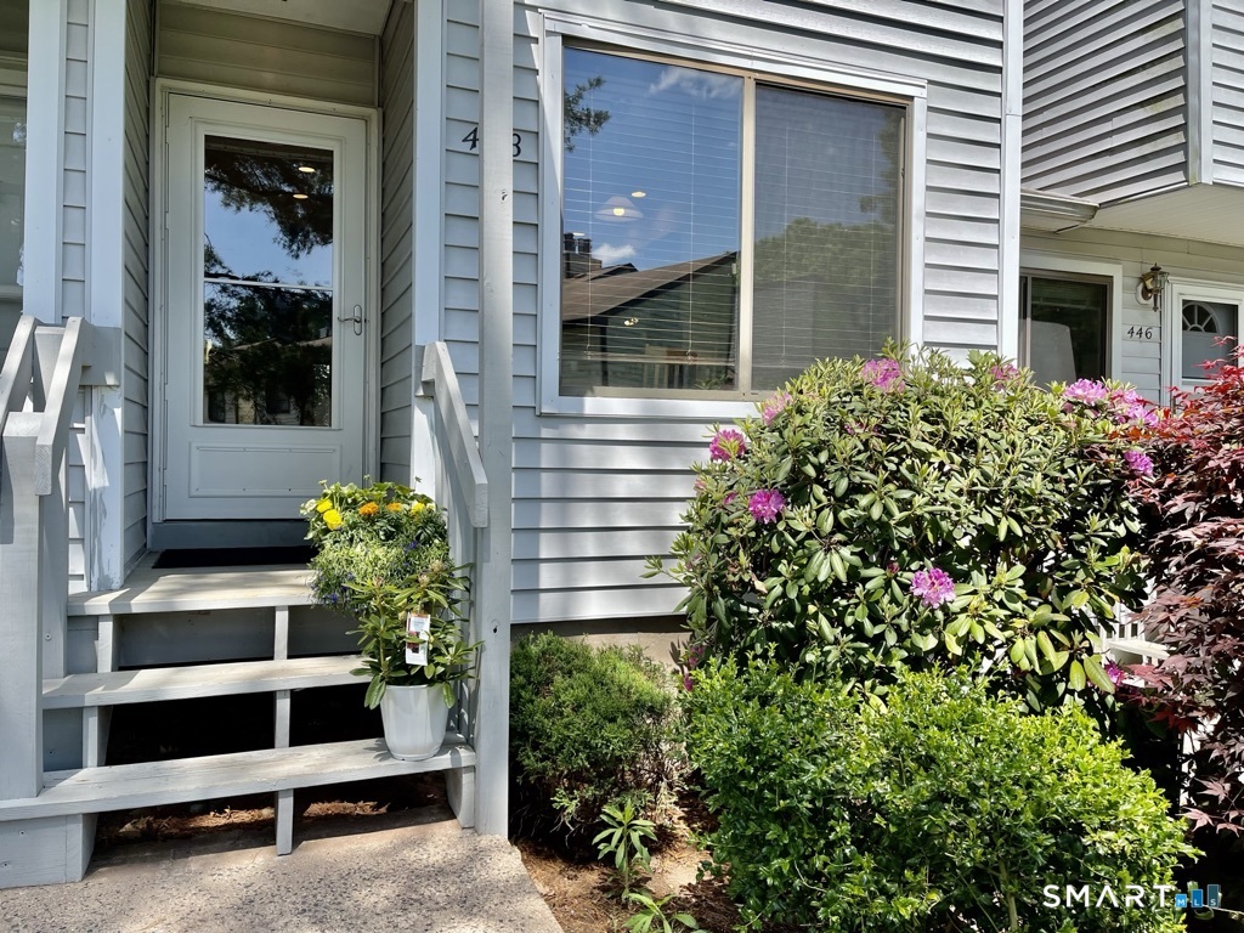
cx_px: 622
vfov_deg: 53.1
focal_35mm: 26
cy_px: 466
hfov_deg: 67.3
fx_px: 934
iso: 32
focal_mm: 5.1
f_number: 1.6
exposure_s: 1/1456
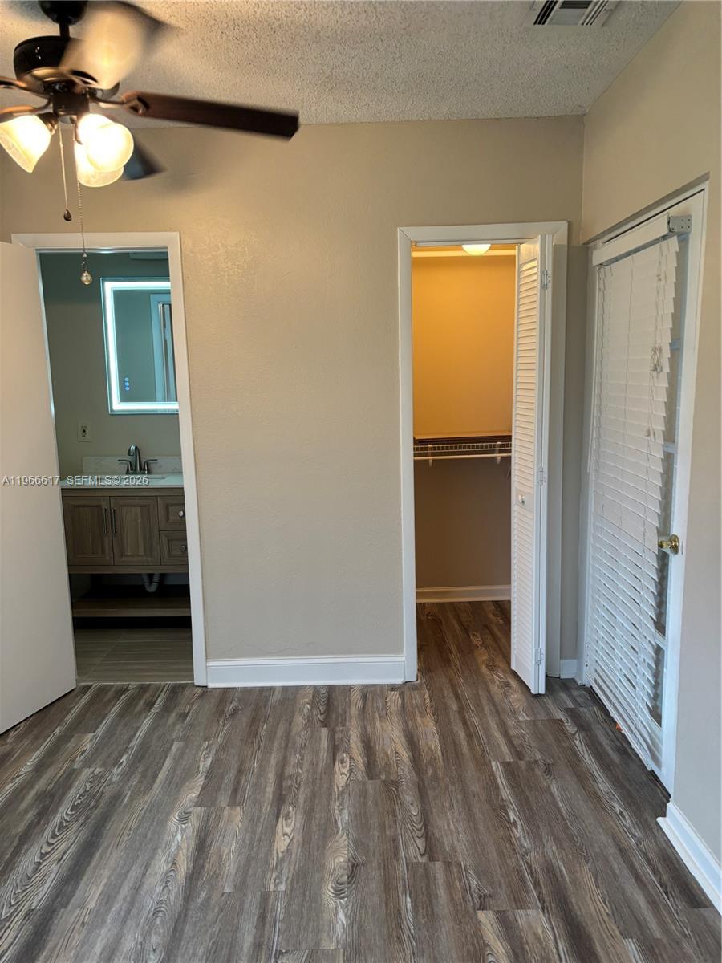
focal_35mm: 26
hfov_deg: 53.1
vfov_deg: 67.3
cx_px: 361
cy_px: 482
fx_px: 723
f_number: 1.6
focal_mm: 5.96
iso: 160
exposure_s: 1/60
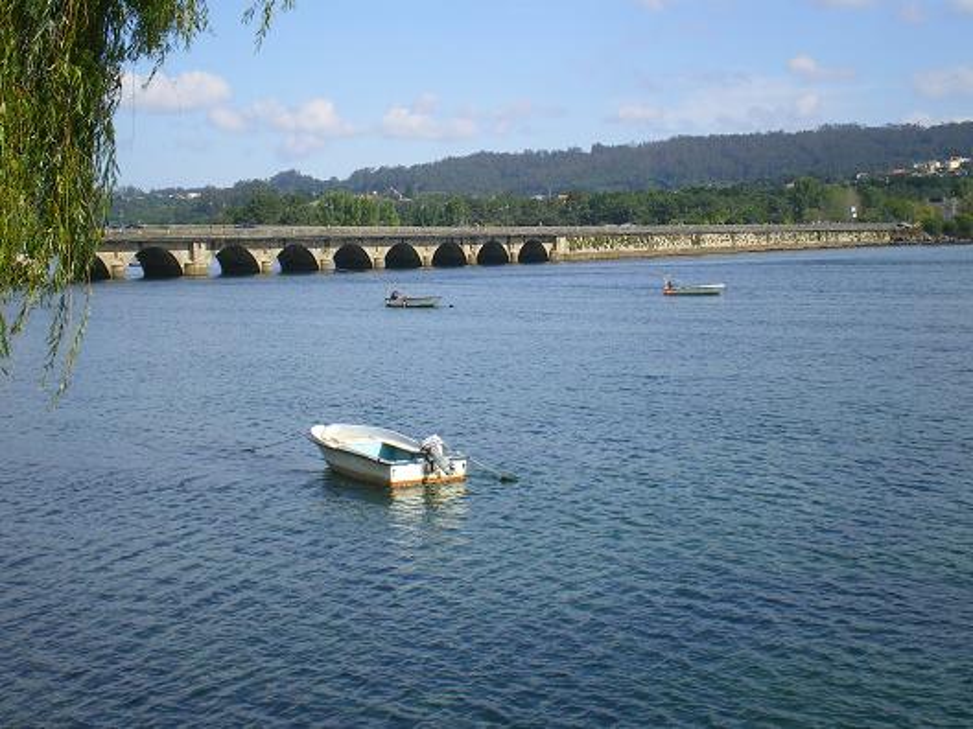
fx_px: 1574
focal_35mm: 56
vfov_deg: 26.1
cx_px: 486
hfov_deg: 34.3
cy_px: 364
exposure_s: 1/250
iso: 64
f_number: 5.6
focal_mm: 9.3
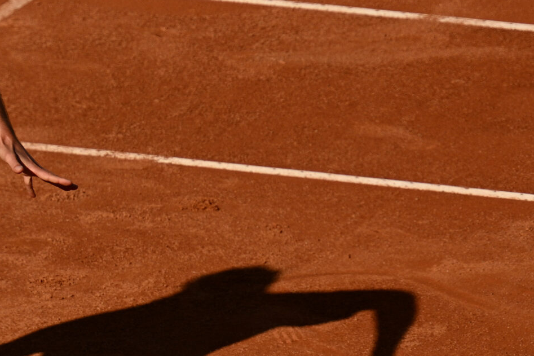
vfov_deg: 1.5
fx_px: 13228
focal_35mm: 892
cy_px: 244
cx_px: -88
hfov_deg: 2.3
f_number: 4
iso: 200
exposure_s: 1/5000
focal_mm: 220
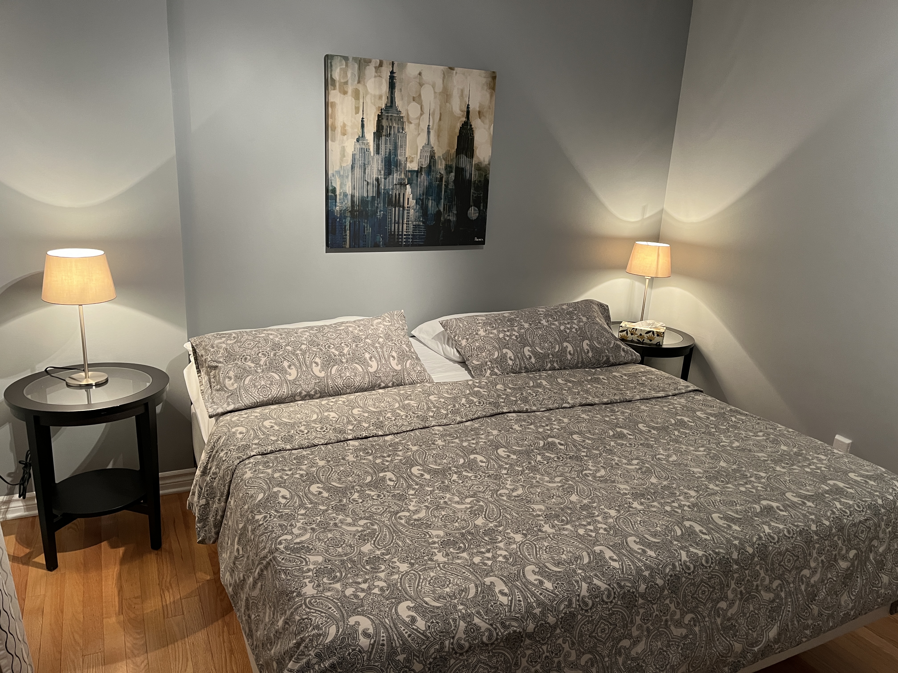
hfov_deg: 67.3
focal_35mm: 26
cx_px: 449
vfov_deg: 53.1
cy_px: 336
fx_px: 674
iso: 200
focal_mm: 5.1
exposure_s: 1/60
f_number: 1.6
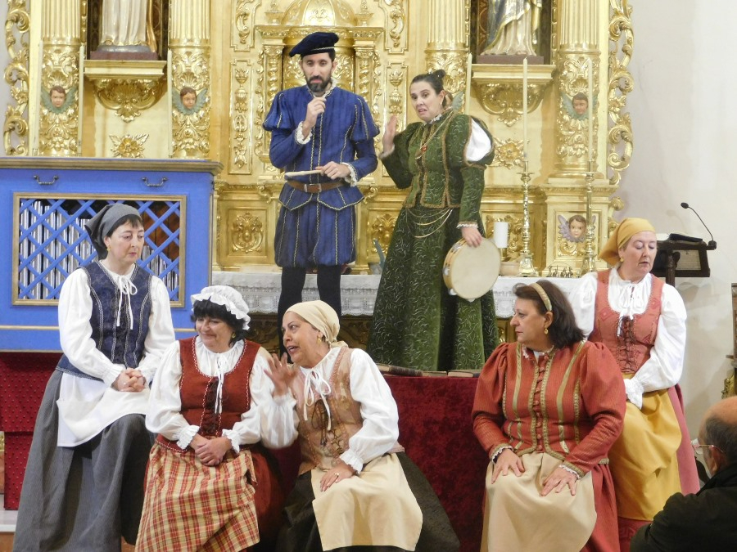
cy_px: 276
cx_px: 368
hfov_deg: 17.1
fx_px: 2448
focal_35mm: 115
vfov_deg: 12.9
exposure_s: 1/30
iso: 640
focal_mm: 20.3
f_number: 4.8
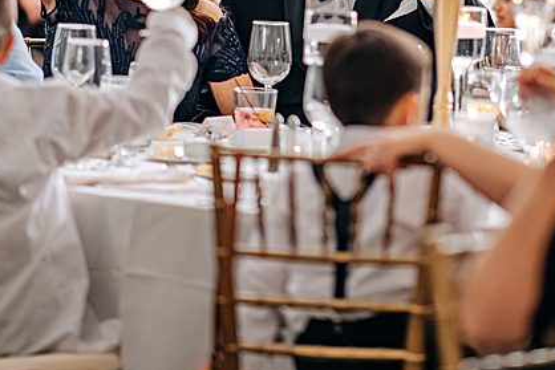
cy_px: -2
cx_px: 382
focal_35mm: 236
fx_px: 3639
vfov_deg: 5.8
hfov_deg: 8.7
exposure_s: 1/160
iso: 500
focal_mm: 105
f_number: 1.4
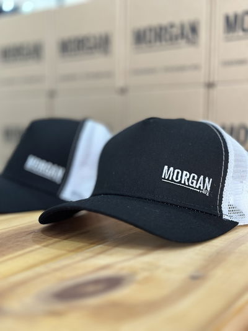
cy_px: 166
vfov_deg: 39.6
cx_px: 124
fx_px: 458
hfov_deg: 30.3
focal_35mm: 48
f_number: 1.78
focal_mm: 6.86
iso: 400
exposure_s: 1/40
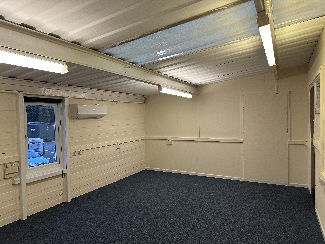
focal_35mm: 24
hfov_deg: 71.6
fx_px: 225
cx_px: 162
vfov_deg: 56.8
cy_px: 122
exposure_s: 1/50
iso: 250
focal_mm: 6.86
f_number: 1.78
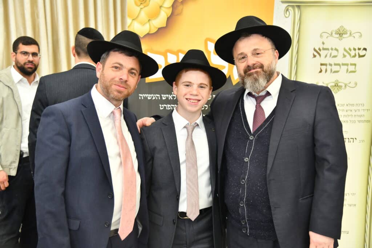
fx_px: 455
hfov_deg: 44.5
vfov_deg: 30.5
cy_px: 124
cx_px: 186
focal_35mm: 44
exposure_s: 1/200
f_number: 4.5
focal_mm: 44
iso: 1000
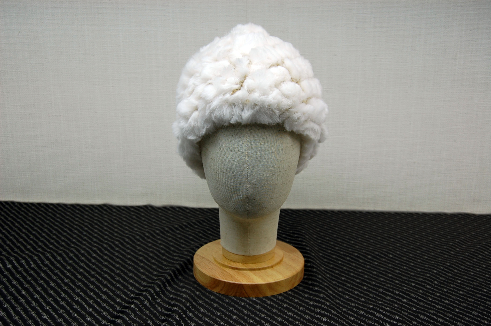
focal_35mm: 39
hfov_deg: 49.6
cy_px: 163
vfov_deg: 34.1
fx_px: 531
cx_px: 246
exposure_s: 1/125
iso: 280
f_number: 5.6
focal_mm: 26
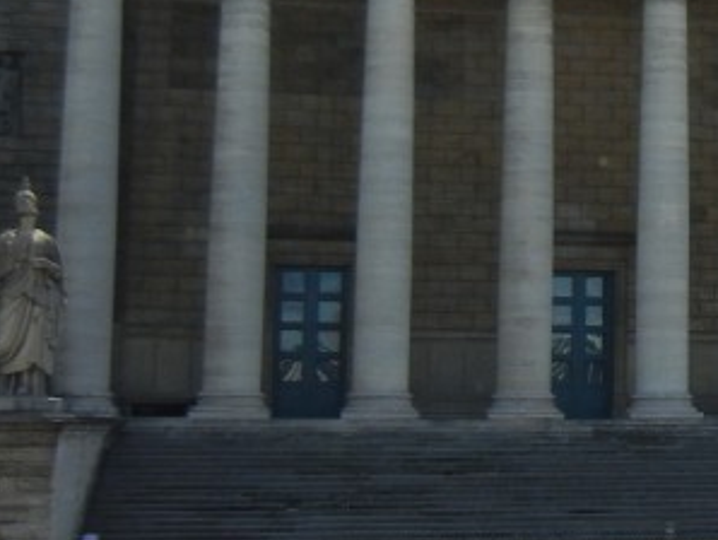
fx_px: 2138
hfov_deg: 17.9
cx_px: 916
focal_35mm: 103
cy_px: 125
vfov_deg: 14.3
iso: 160
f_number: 7
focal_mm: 5.4
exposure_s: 1/341
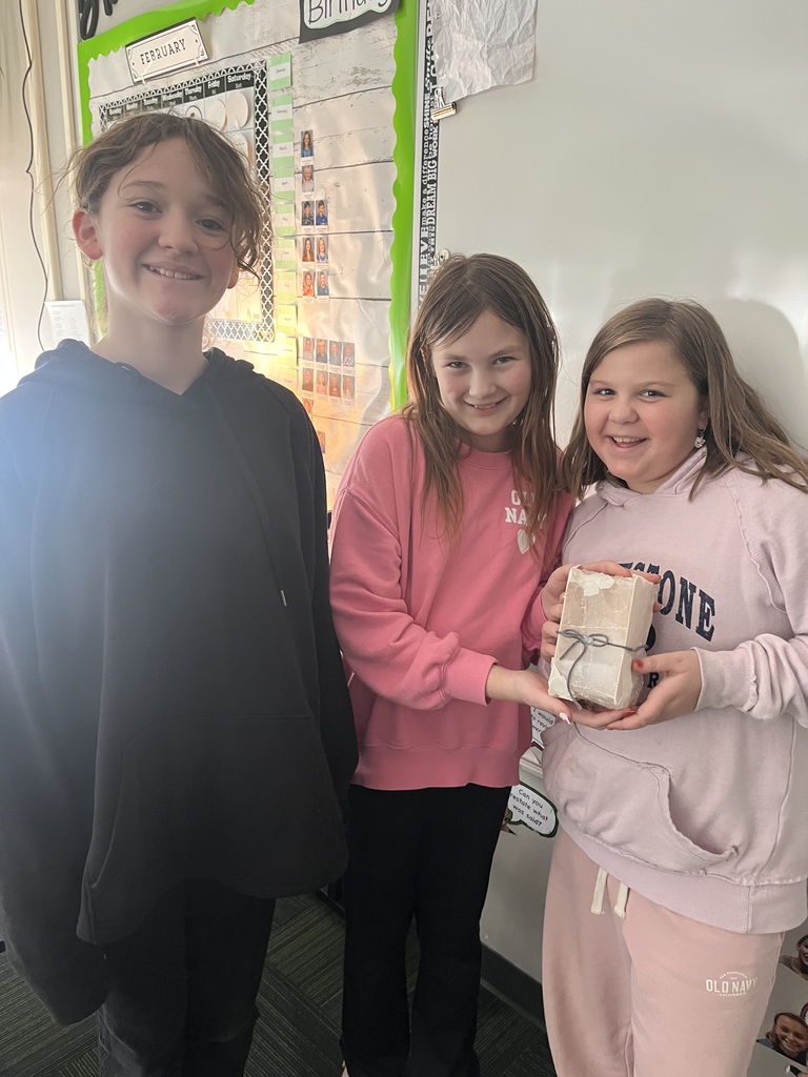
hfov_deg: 53.1
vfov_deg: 67.3
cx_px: 404
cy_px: 538
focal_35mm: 26
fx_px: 809
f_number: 1.6
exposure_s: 1/60
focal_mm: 5.1
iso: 320
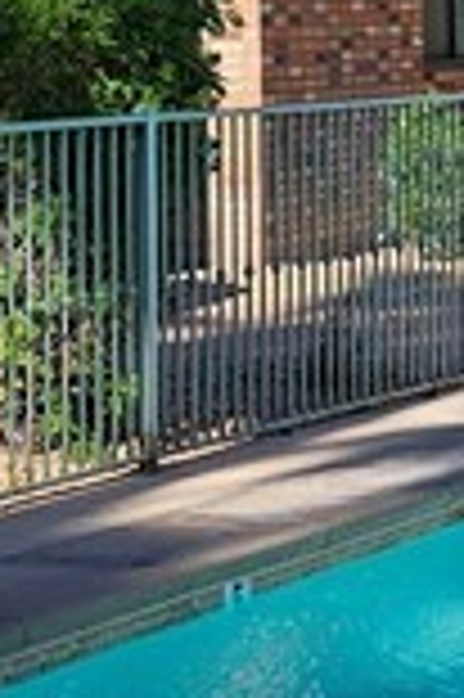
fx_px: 3061
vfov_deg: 13.0
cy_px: 266
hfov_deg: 8.5
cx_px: 635
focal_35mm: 158
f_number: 1.7
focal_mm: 6.3
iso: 10
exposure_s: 1/904
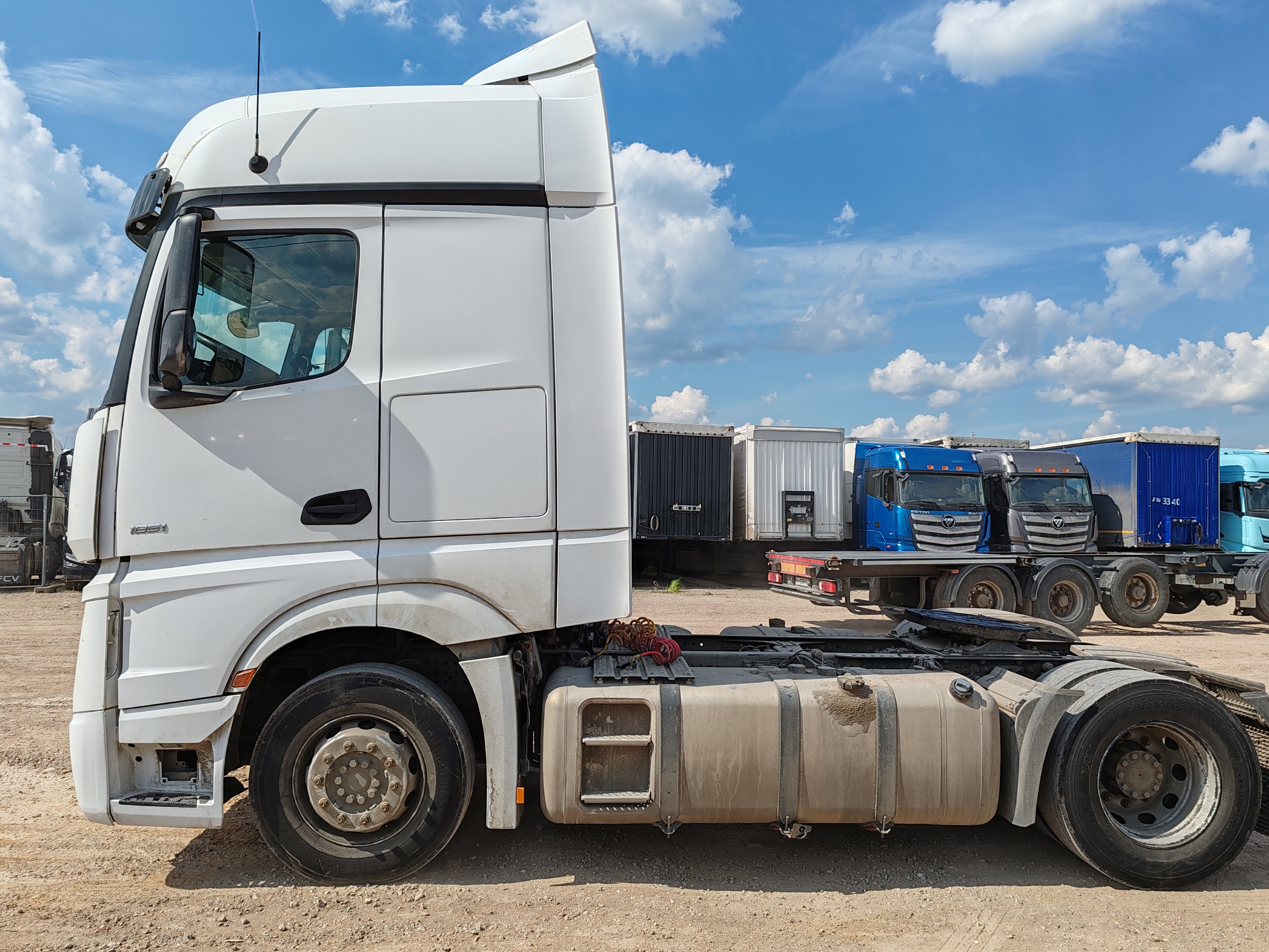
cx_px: 651
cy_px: 474
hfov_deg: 63.4
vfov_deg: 49.7
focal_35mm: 28
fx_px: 1026
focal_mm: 6.12
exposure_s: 1/870
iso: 50
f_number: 1.9
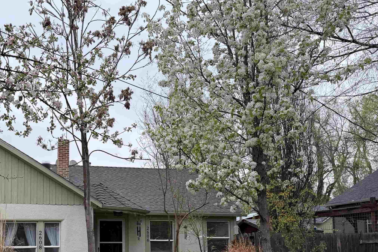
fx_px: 399
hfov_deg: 48.8
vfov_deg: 33.7
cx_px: 96
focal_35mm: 38
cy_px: 213
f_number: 1.78
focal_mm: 6.76
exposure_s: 1/602
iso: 80
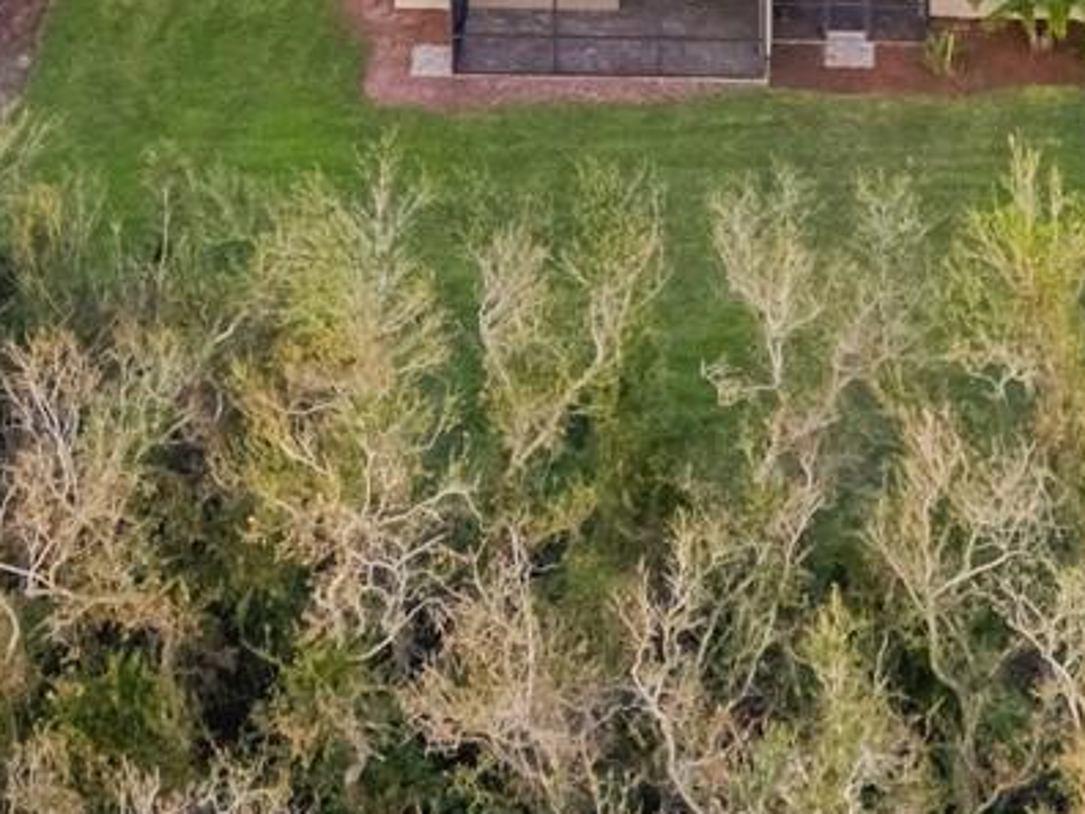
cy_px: -817
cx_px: 773
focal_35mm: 97
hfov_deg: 20.1
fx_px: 3040
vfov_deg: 13.2
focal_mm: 6.72
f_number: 1.7
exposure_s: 1/320
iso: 100
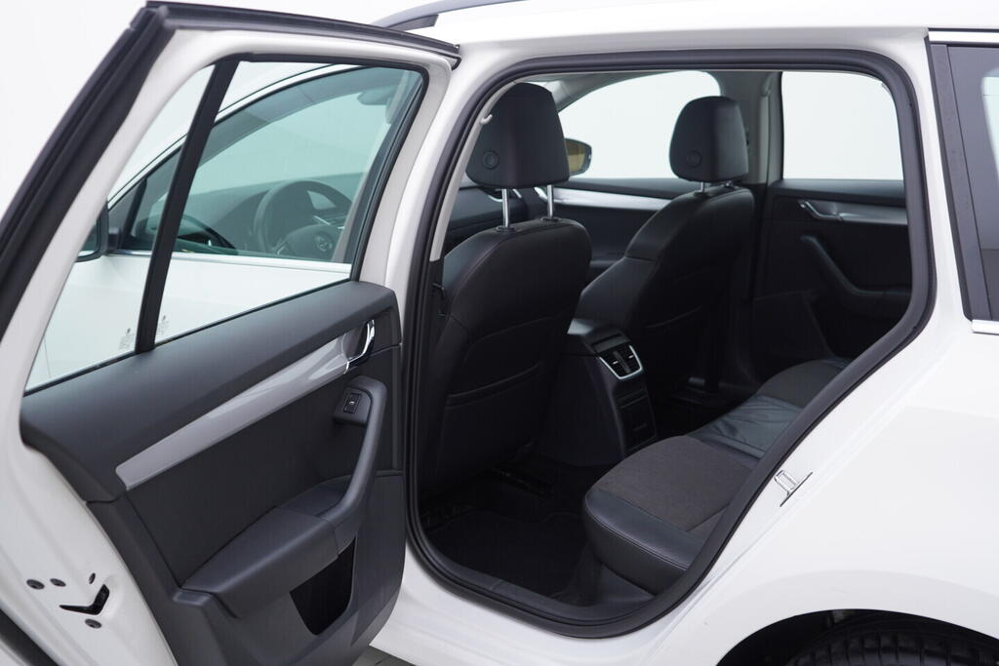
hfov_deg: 53.1
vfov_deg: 36.9
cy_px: 333
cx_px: 500
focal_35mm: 36
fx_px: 999
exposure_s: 1/50
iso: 125
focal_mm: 24
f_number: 3.2
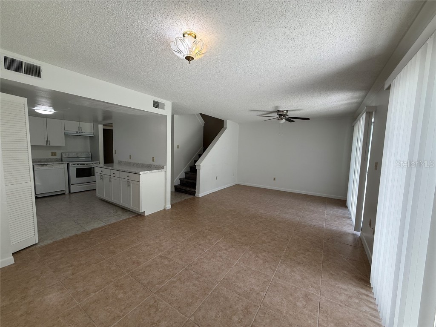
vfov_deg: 85.7
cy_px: 164
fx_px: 176
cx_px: 218
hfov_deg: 102.1
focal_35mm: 14
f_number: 2.2
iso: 80
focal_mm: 2.22
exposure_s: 1/120
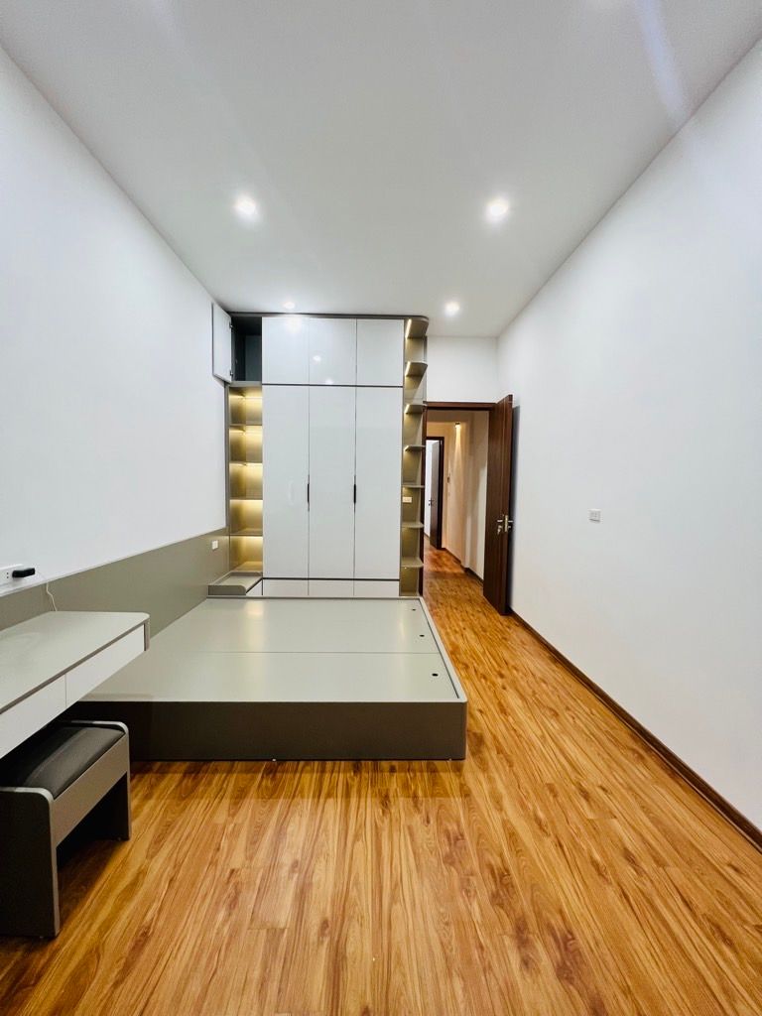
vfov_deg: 106.2
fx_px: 382
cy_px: 508
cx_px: 381
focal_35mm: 13
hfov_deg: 89.9
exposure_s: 1/100
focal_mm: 1.57
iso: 160
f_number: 1.8
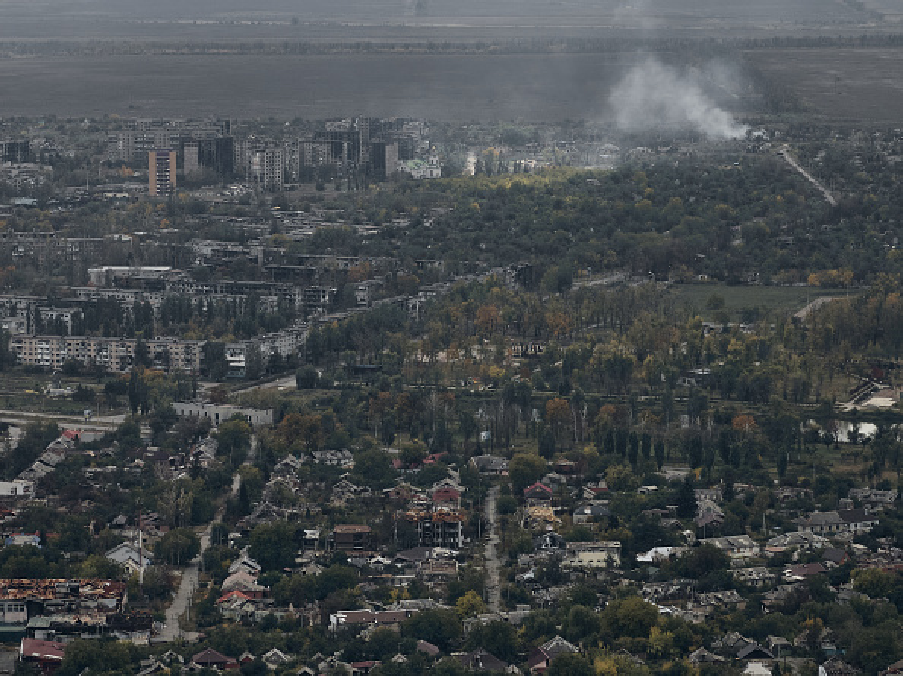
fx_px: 4329
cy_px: 338
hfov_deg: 11.9
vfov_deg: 8.9
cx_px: 452
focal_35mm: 166
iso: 100
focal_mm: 30.71
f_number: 3.4
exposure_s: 1/500
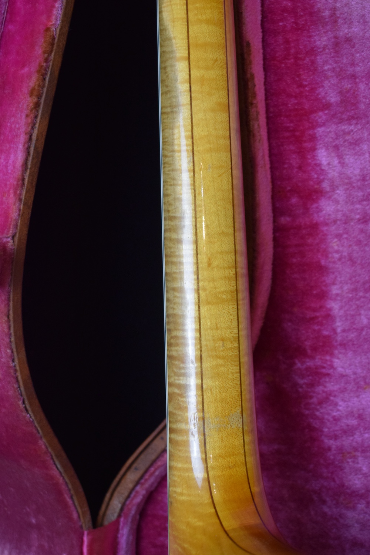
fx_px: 971
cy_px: 278
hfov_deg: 21.6
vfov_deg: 31.9
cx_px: 185
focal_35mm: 63
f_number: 5
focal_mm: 42
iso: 1400
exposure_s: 1/60
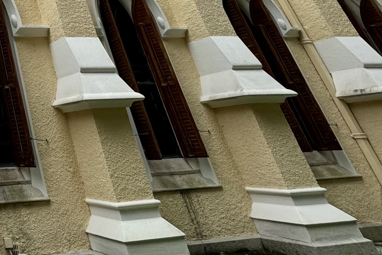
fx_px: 424
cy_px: -104
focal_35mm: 40
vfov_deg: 26.4
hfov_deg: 33.6
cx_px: -125
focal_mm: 2.22
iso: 40
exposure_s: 1/485
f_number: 2.2
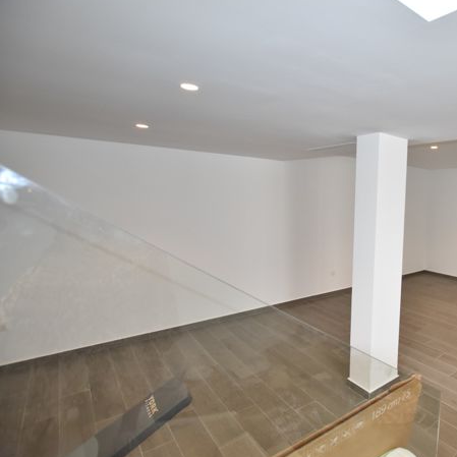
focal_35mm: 20
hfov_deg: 69.9
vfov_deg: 74.8
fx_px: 299
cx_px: 342
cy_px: 229
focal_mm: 10
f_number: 3.5
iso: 900
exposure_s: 1/200
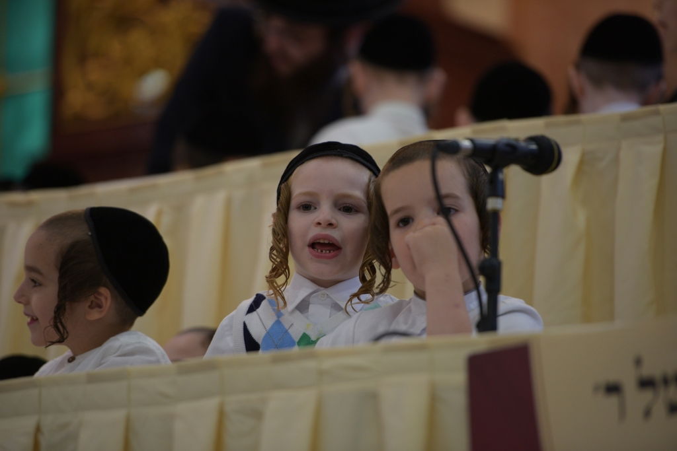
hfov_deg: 10.3
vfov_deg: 6.9
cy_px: 226
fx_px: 3761
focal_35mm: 200
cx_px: 338
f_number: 2.8
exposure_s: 1/125
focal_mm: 200
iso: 400
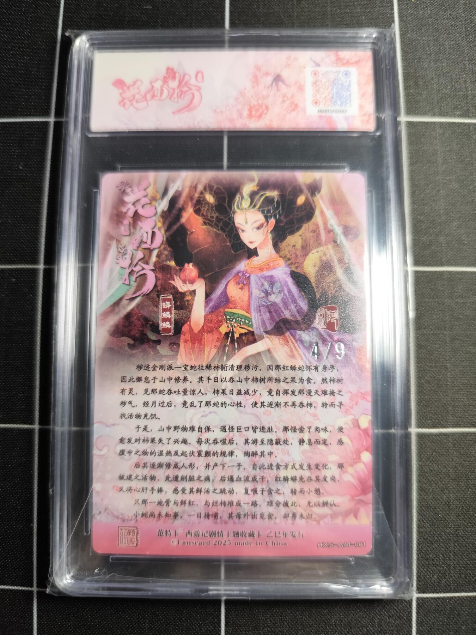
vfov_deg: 73.9
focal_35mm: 23
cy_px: 318
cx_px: 238
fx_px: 422
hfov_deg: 58.9
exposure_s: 1/100
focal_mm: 6.14
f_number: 1.65
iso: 400
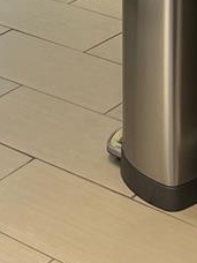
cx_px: 47
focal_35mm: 137
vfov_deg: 13.1
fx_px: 1040
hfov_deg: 10.8
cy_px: -201
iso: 80
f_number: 1.5
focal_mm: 5.7
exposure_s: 1/60
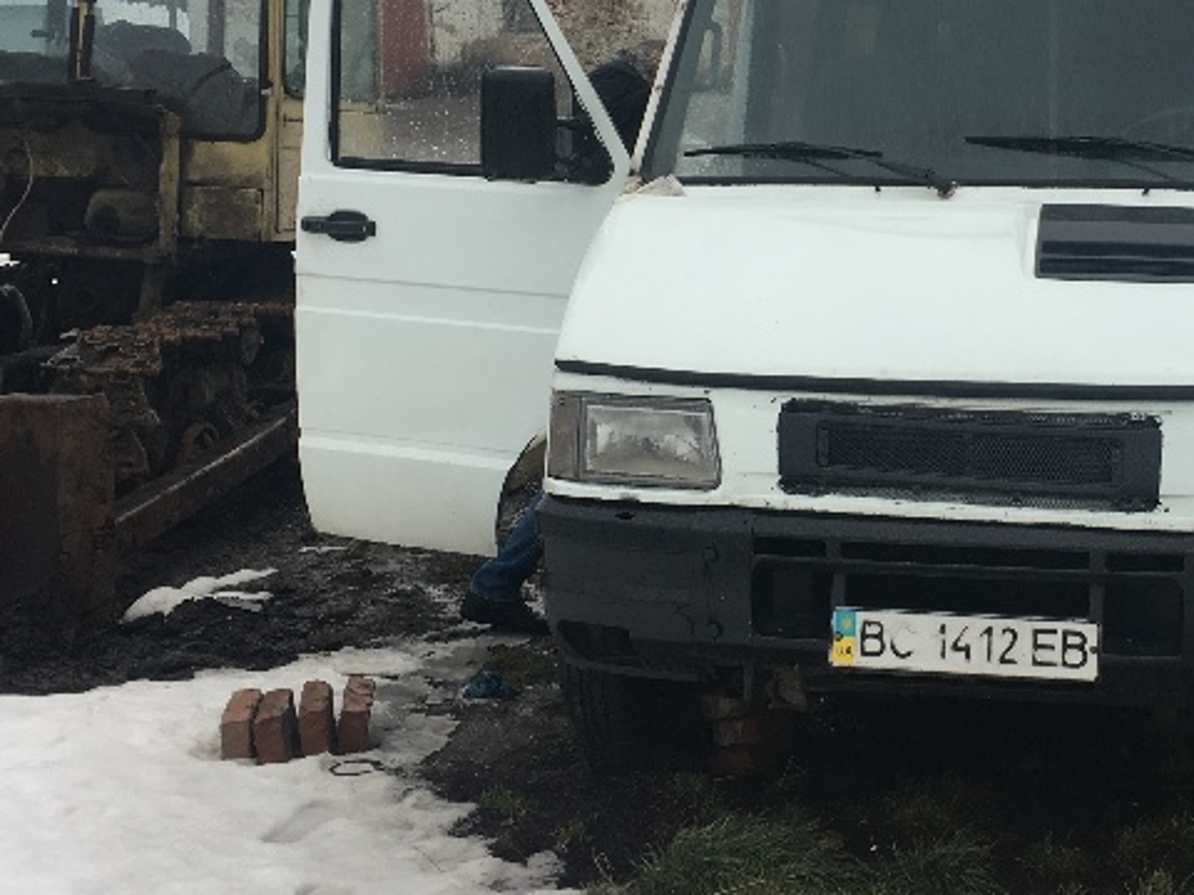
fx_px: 2001
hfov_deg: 32.7
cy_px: 296
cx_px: 878
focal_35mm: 58
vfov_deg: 25.1
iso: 25
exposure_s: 1/148
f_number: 2.2
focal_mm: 4.15
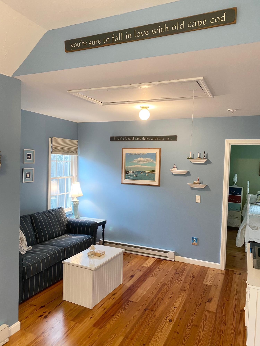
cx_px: 130
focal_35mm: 26
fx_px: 260
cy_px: 173
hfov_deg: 53.1
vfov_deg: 67.3
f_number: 1.8
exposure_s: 1/60
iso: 200
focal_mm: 4.25
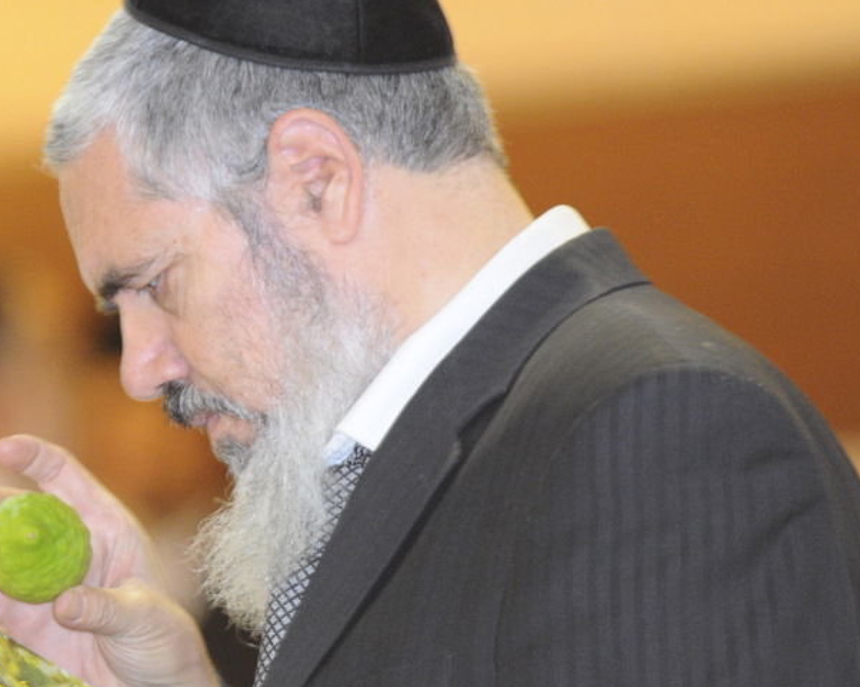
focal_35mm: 718
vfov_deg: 2.2
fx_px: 18266
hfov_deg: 2.7
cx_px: 230
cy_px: 356
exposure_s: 1/80
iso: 1600
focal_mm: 300
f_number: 4
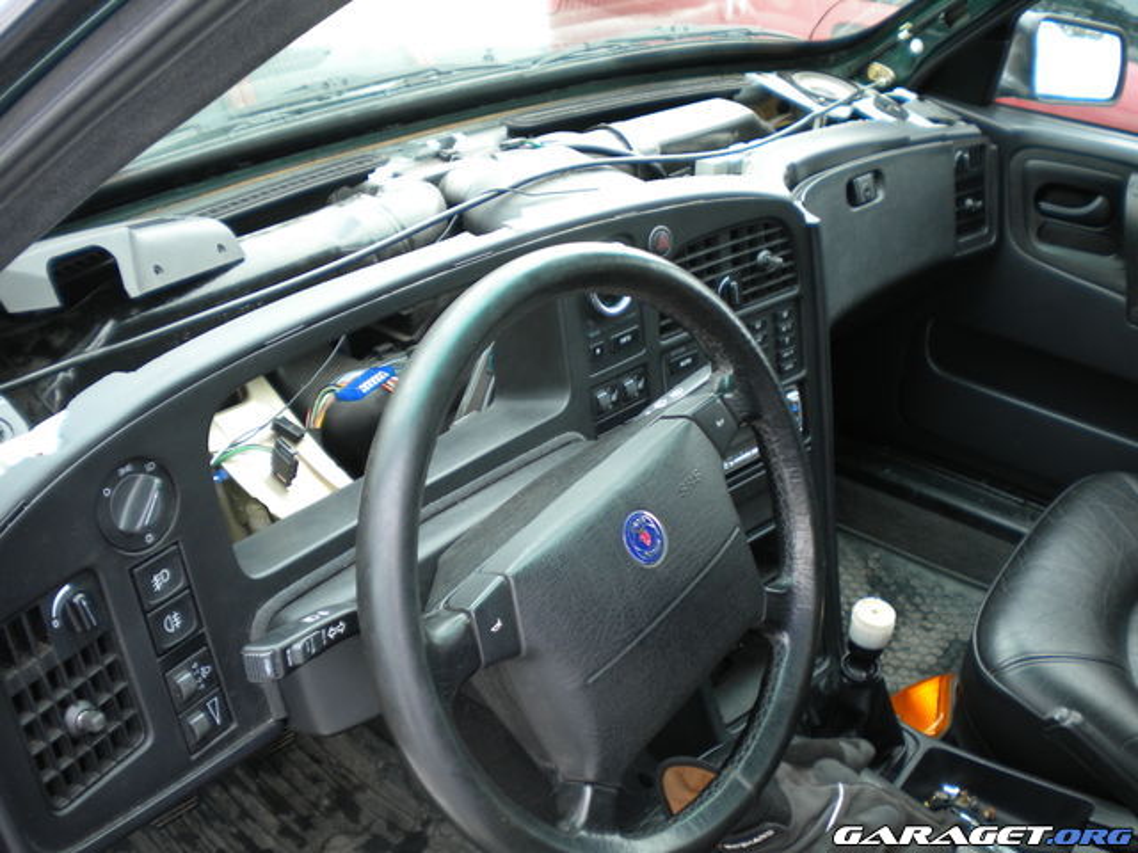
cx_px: 569
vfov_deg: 40.7
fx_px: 1151
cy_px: 426
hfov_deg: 52.6
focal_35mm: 35
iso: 80
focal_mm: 6.3
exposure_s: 1/17.5
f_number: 3.1
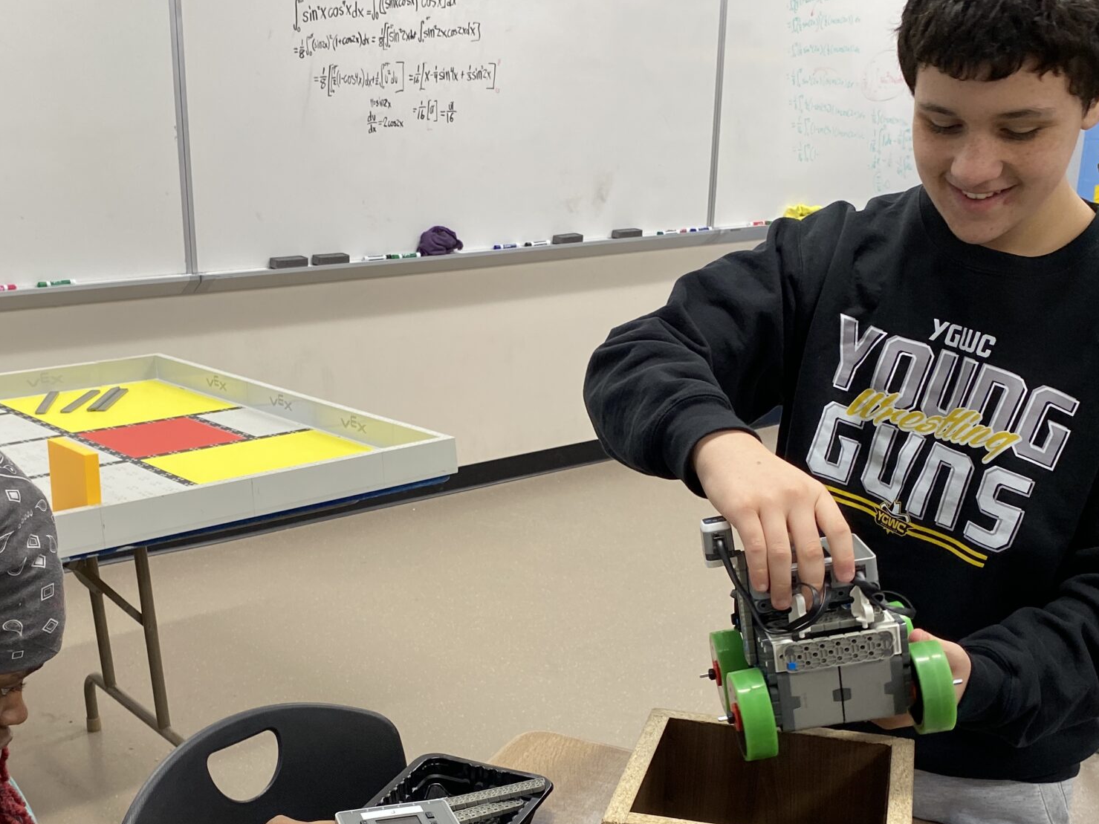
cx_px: 462
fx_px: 1429
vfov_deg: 31.6
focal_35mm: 45
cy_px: 627
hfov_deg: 42.0
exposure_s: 1/61
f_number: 1.8
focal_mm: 4.25
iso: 80
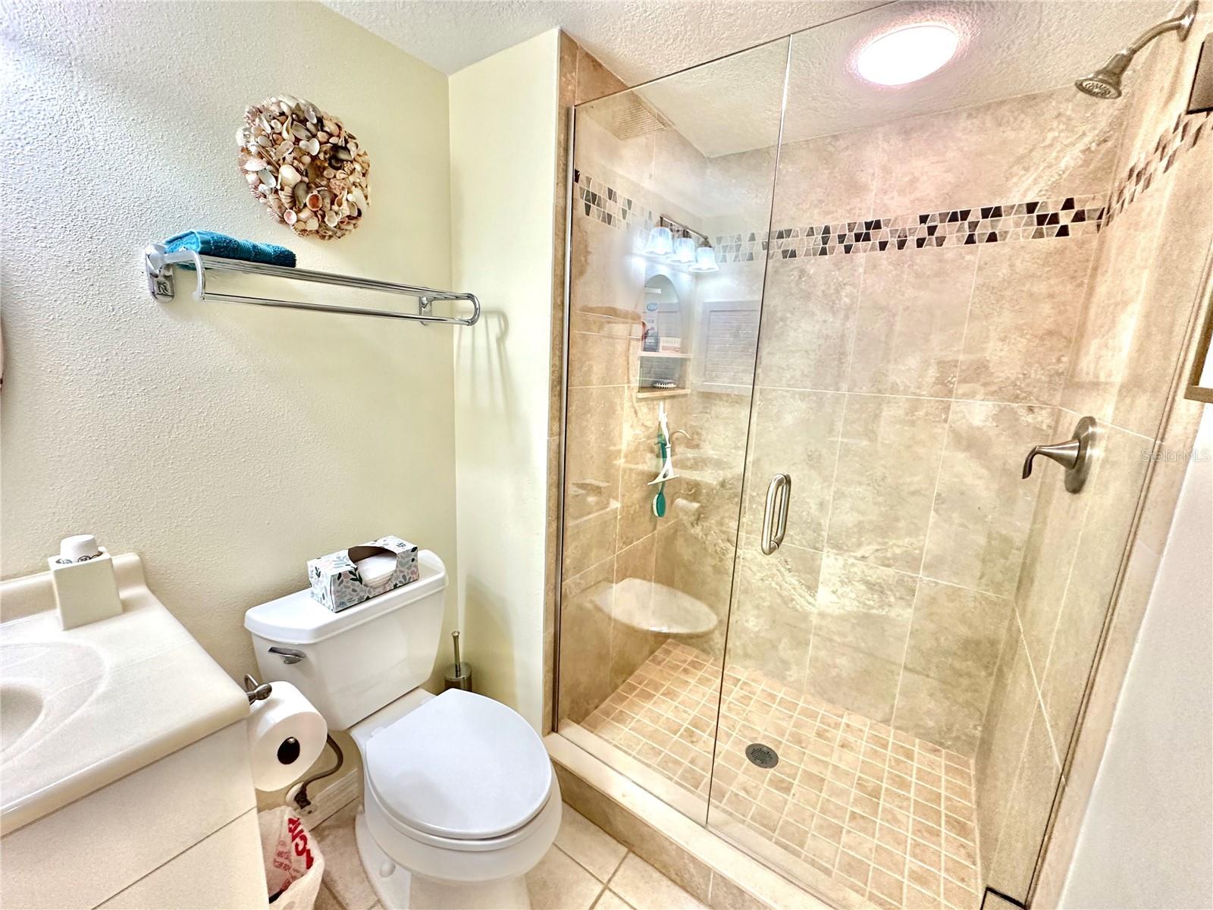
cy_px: 455
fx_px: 491
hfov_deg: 102.1
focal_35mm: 14
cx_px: 606
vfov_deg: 85.7
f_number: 2.2
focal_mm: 2.22
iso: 250
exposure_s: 1/120
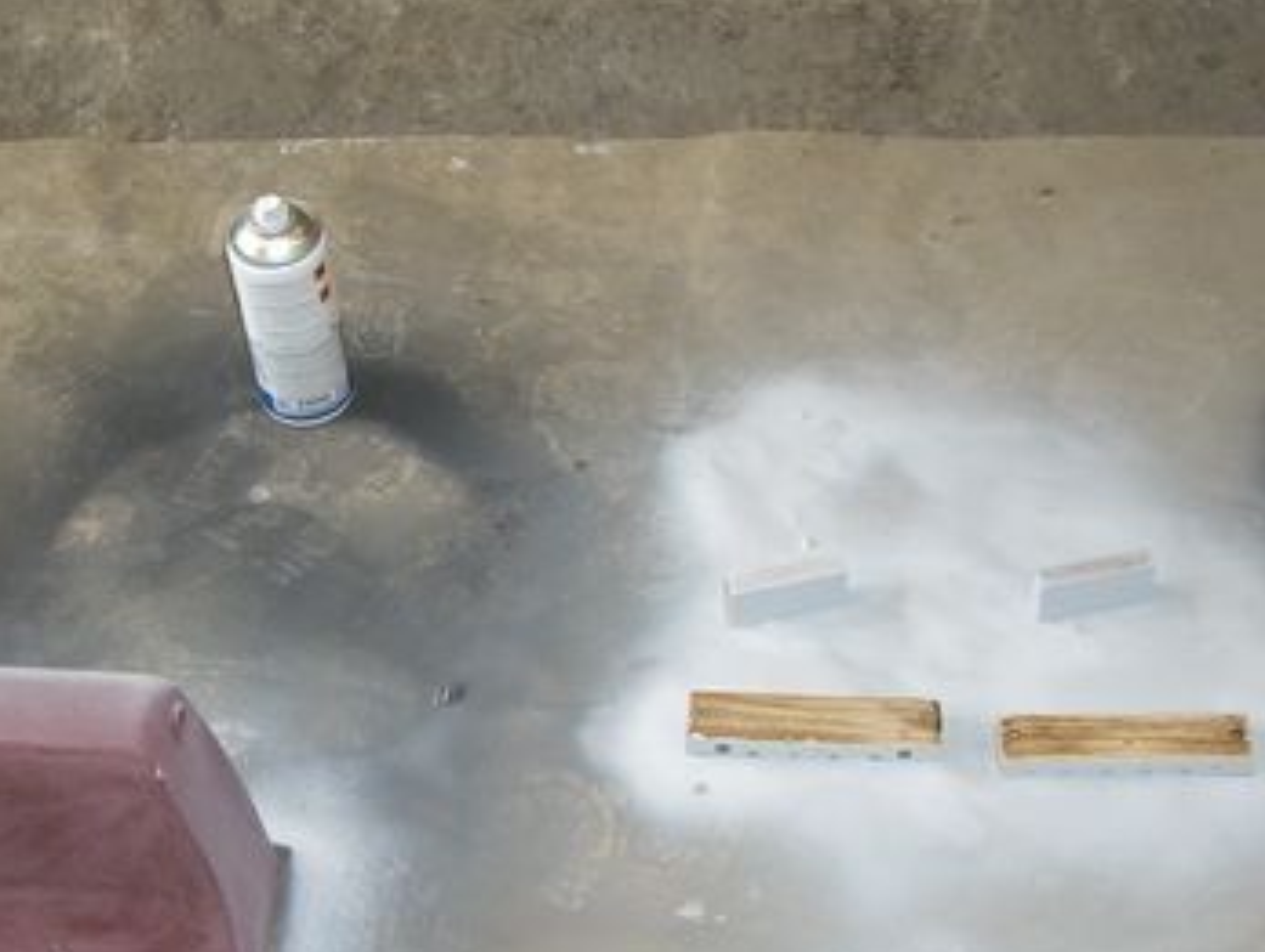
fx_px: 2561
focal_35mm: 70
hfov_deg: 27.6
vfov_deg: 20.7
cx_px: 452
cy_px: 799
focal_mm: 6.2
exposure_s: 1/60
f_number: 2.7
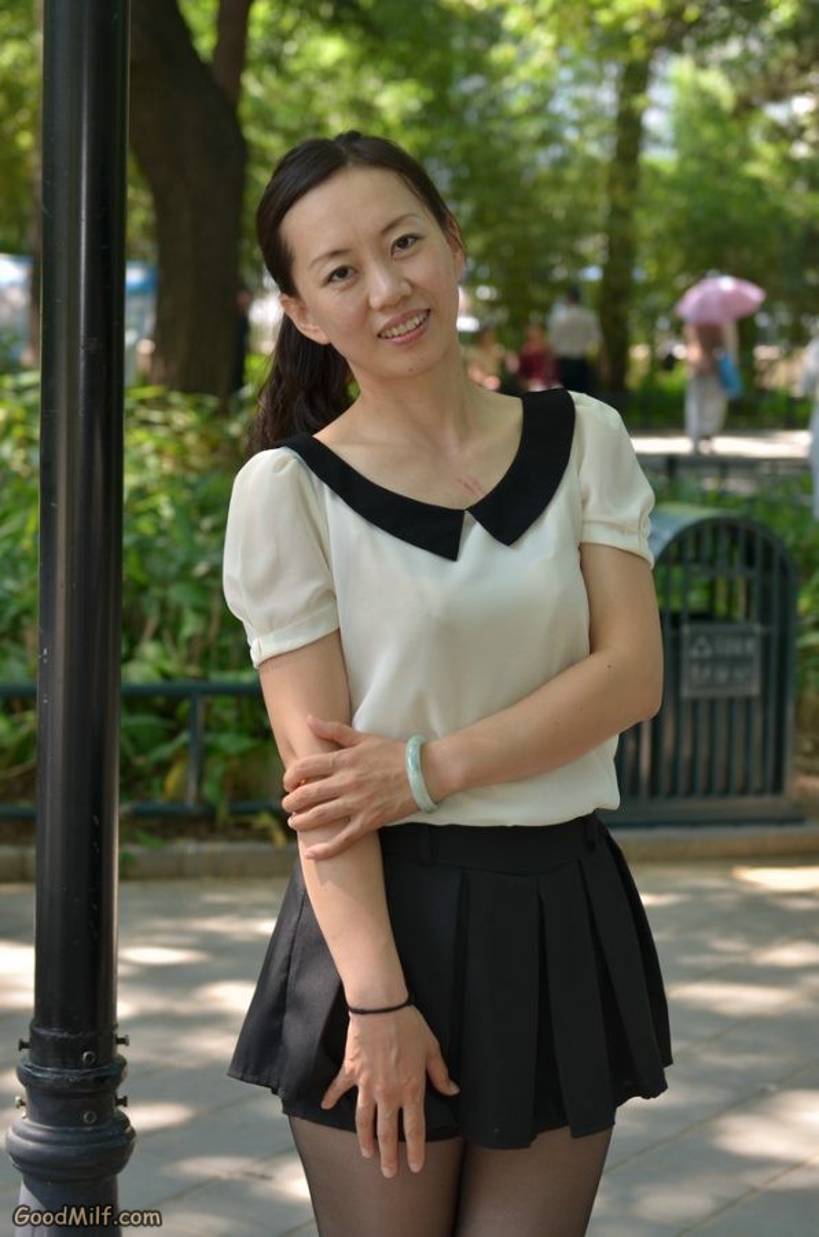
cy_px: 618
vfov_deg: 26.0
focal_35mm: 78
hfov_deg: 17.4
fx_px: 2674
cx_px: 410
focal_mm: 52
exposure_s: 1/160
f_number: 3.5
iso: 100
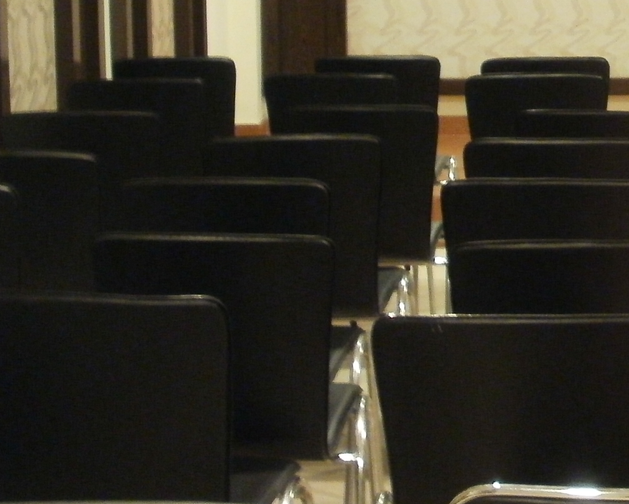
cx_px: 745
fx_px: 1899
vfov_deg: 15.0
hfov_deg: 17.9
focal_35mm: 102
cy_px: 113
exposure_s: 1/2
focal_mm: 6.3
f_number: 3.5
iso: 320
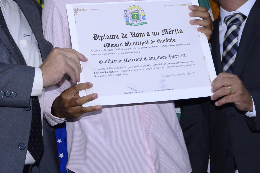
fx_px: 947
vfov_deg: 10.4
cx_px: 102
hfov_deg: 15.6
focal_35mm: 131
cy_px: 14
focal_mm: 66
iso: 1600
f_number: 5.3
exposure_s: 1/125
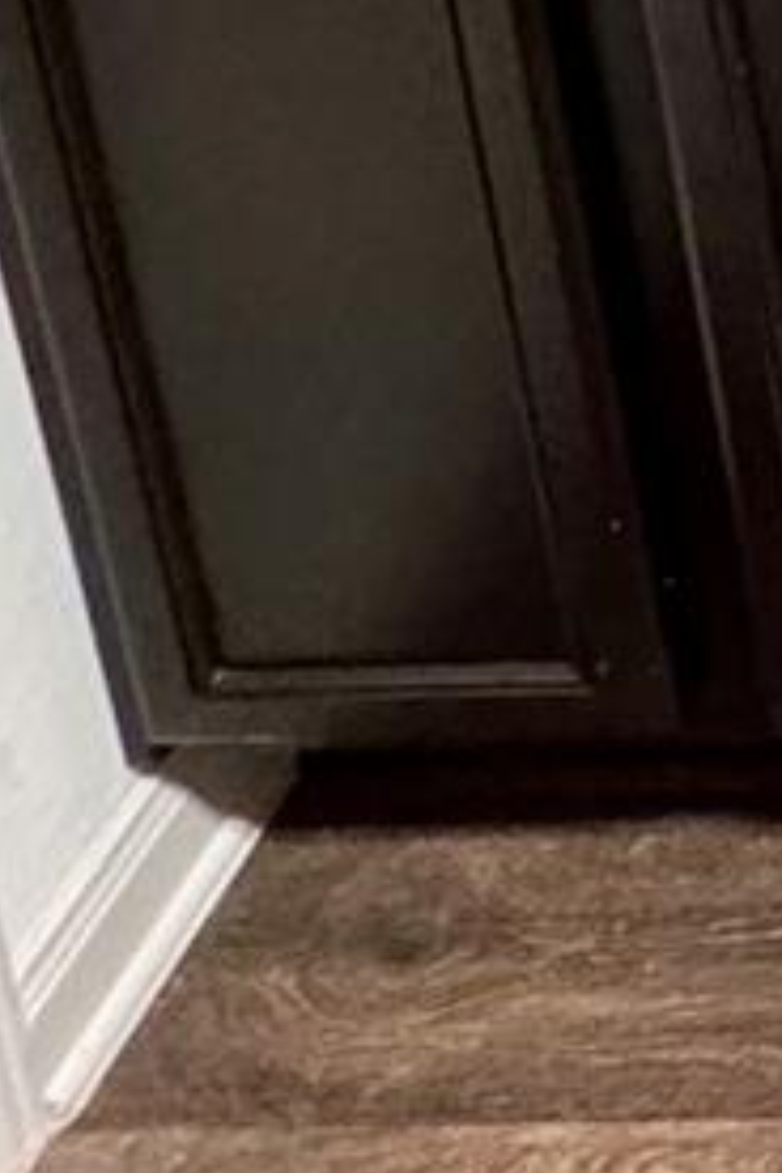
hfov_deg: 12.0
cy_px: -1360
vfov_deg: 16.6
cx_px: 2091
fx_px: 2639
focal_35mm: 81
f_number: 2.2
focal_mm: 2.22
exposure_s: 1/60
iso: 640
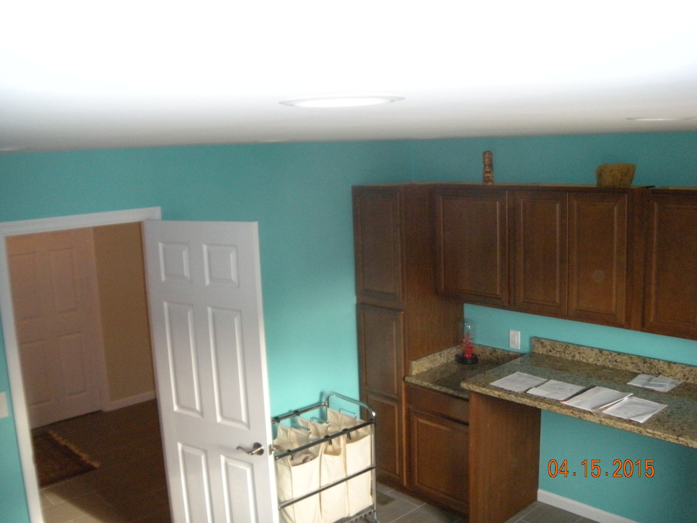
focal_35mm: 35
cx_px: 348
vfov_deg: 40.7
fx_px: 705
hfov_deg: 52.6
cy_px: 262
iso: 400
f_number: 3.8
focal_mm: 5.9
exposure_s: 1/30
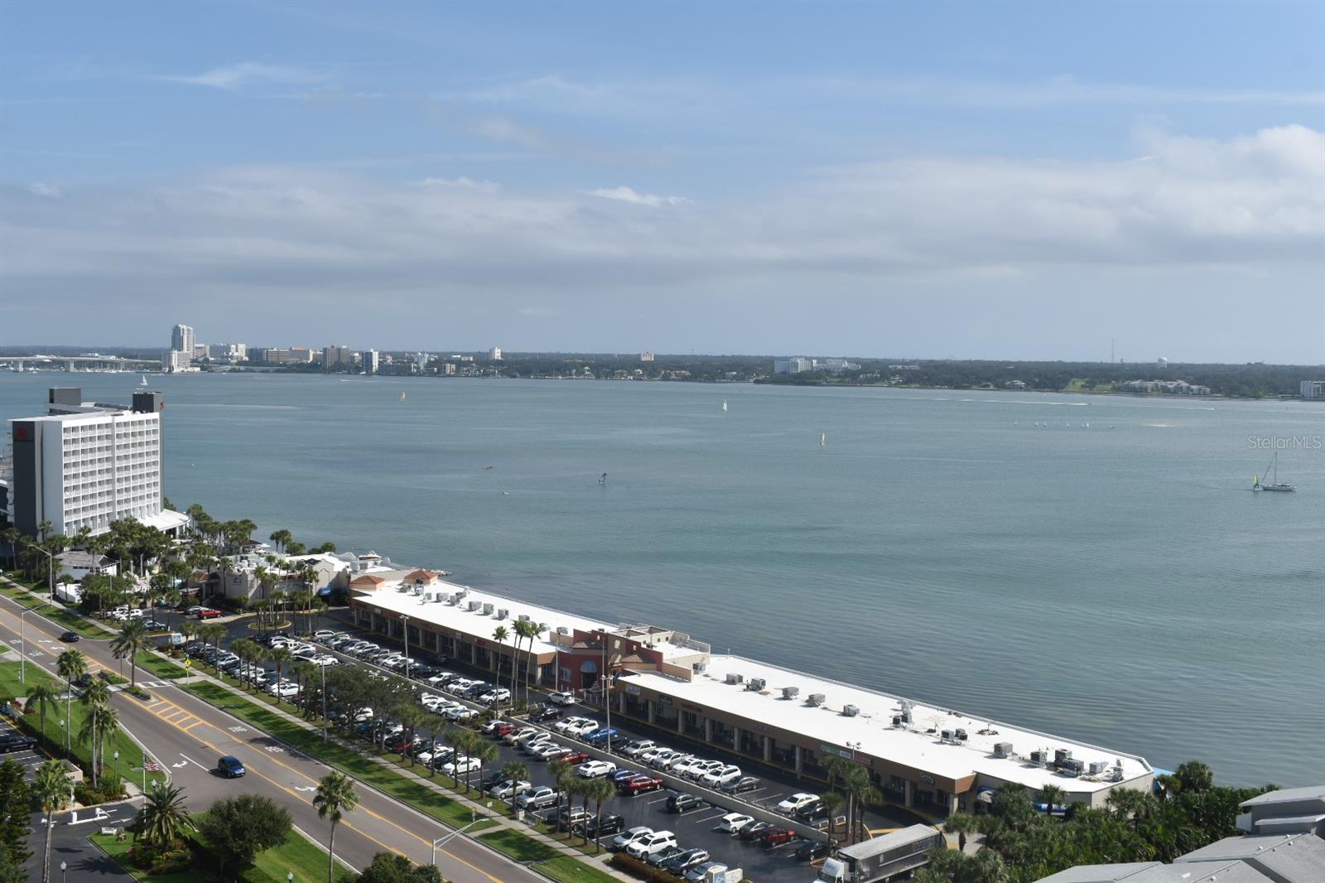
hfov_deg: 51.3
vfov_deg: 35.5
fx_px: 1380
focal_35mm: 38
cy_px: 442
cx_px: 662
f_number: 9
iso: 100
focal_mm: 25
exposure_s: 1/320
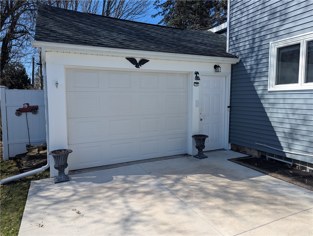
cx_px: 156
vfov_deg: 56.9
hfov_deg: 71.5
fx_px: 217
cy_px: 118
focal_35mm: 24
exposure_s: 1/1770
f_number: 1.85
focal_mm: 6.81
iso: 40
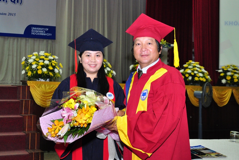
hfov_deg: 46.4
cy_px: 80
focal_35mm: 42
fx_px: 279
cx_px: 120
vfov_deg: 31.9
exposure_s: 1/125
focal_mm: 28
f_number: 5.6
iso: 1250
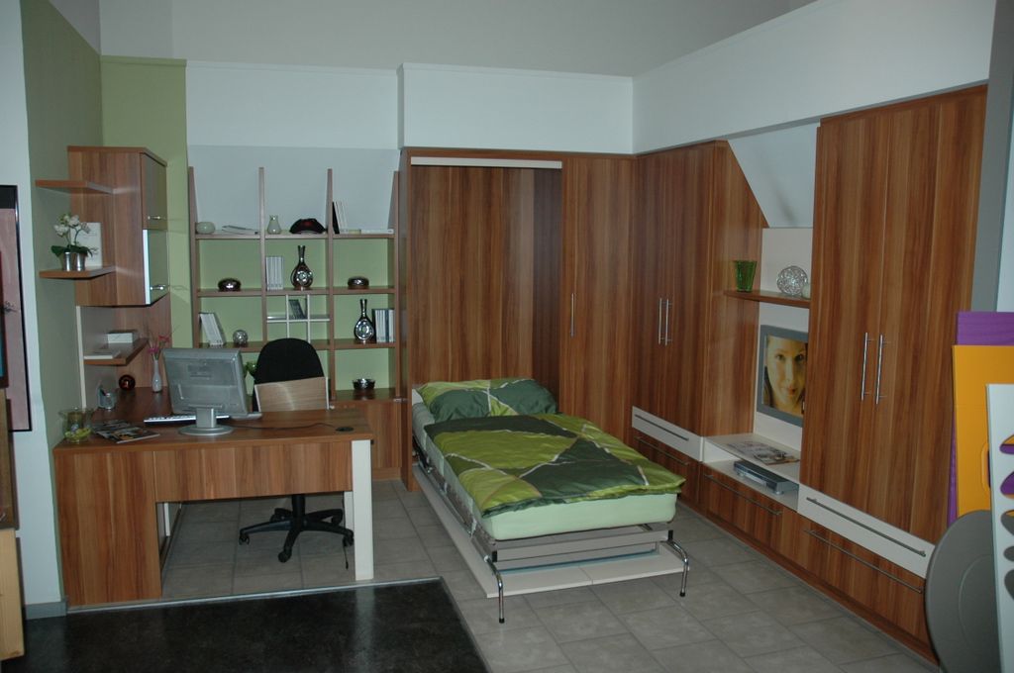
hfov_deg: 67.4
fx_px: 760
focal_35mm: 27
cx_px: 507
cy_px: 336
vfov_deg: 47.8
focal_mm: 18
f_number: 4
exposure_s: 1/500
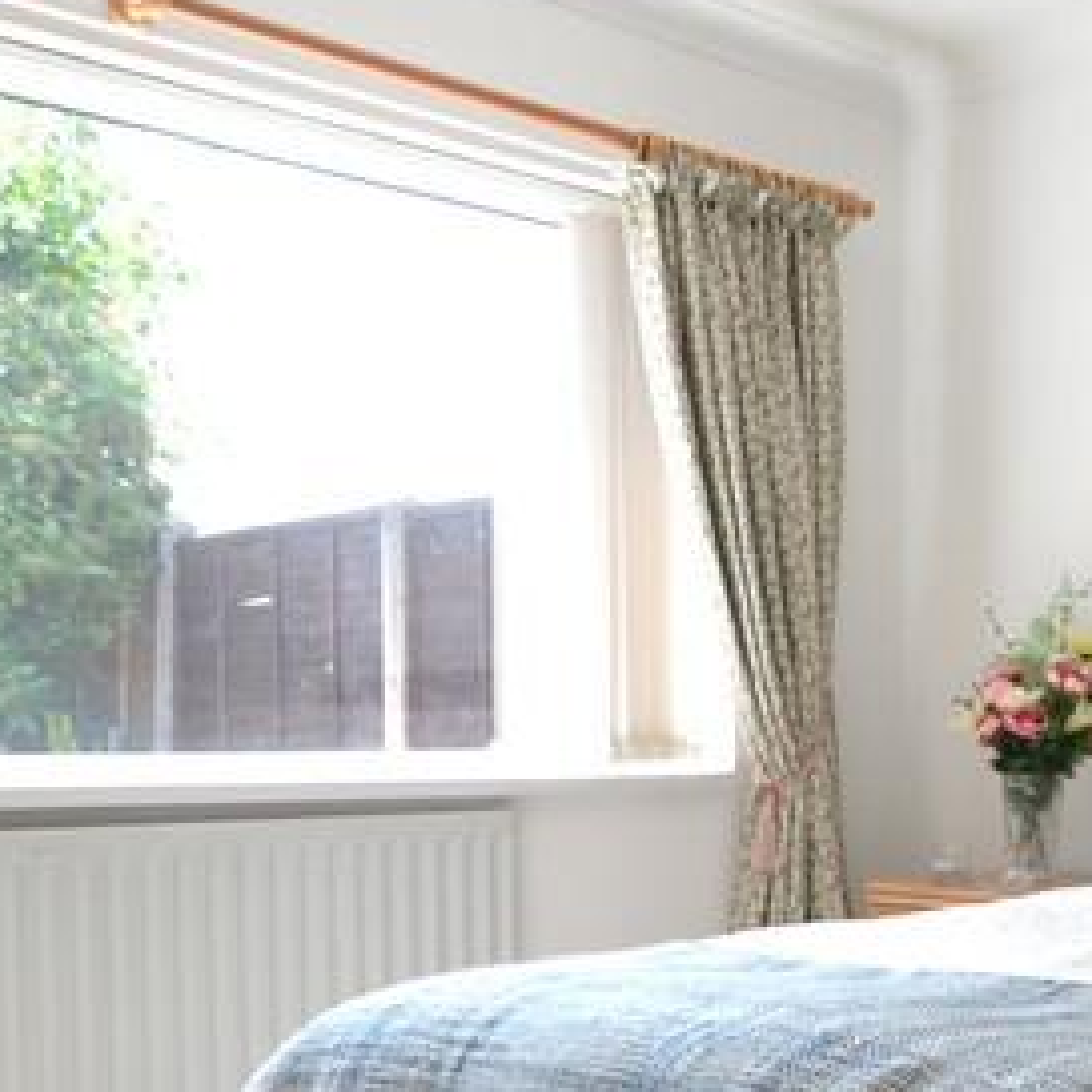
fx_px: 1713
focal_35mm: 48
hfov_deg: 30.7
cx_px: 1265
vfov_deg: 35.0
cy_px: 737
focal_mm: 10
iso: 280
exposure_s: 1/125
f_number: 5.6
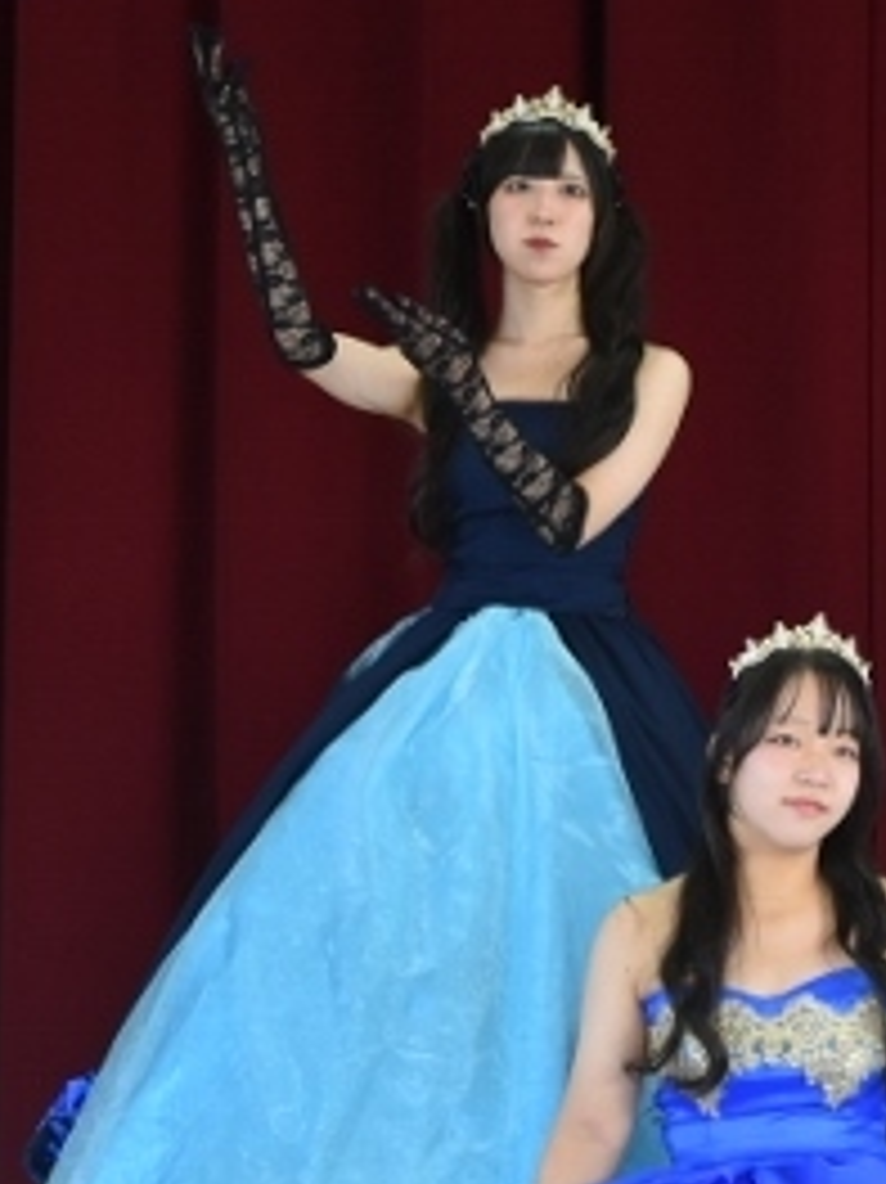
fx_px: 6598
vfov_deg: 10.2
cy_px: 734
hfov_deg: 7.6
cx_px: 998
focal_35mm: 193
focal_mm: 55
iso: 900
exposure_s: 1/60
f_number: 5.6
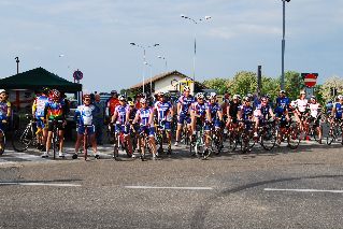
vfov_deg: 24.6
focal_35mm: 55
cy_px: 109
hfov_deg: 36.2
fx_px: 524
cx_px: 155
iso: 200
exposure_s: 1/160
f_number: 11
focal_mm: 26
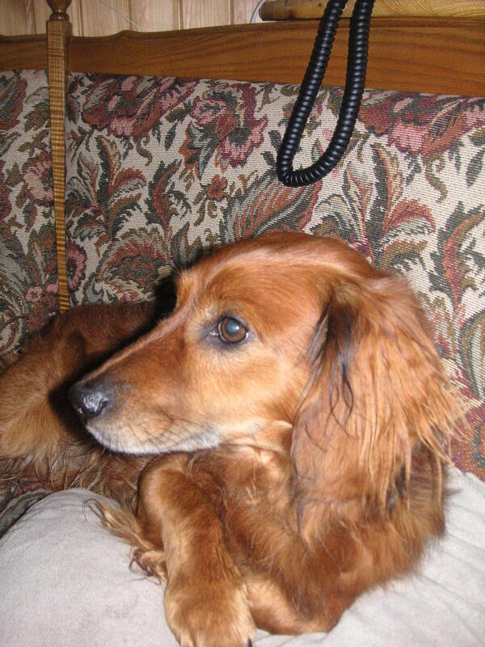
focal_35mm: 37
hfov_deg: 38.7
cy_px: 324
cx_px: 242
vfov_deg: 50.1
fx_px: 691
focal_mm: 6.1
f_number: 2.8
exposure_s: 1/45
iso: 160
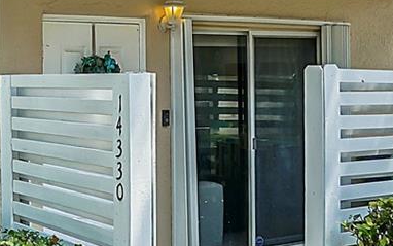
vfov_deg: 20.0
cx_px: 30
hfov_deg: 30.4
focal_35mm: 64
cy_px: 39
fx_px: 686
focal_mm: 10
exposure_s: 1/250
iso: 125
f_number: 5.6
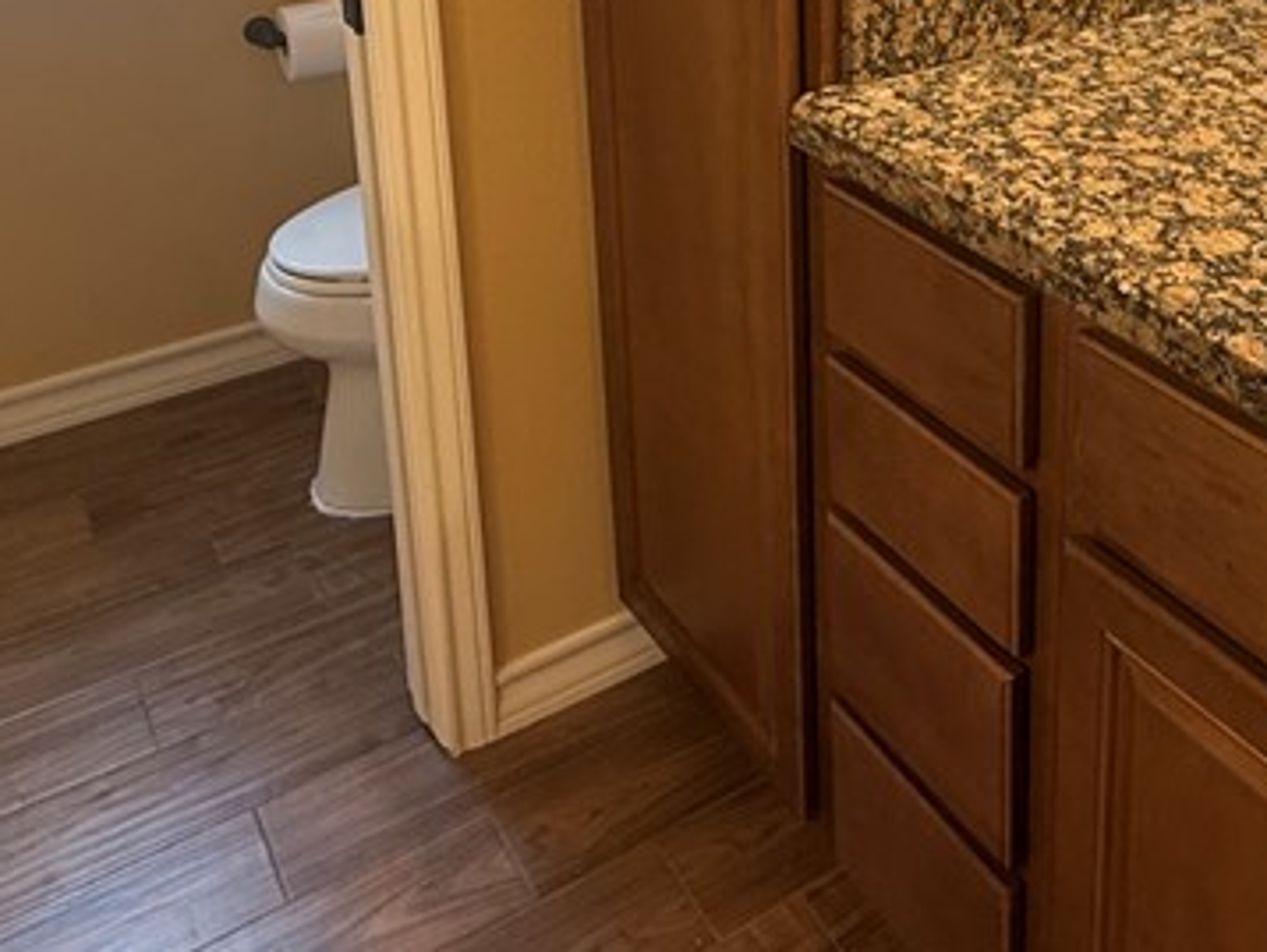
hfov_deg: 45.9
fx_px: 1465
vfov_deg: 32.4
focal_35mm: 40
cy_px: -53
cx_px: 864
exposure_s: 1/60
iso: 200
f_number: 2.2
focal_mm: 2.22
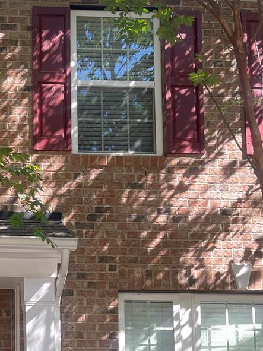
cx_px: -25
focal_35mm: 65
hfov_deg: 21.4
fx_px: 659
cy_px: 334
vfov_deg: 28.4
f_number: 1.6
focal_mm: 5.1
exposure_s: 1/155
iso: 32
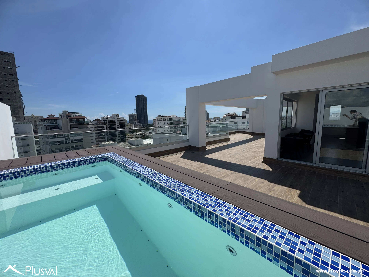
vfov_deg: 85.7
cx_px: 184
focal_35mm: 14
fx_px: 149
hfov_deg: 102.1
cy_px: 138
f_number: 2.2
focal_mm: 2.22
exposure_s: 1/3906
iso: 50
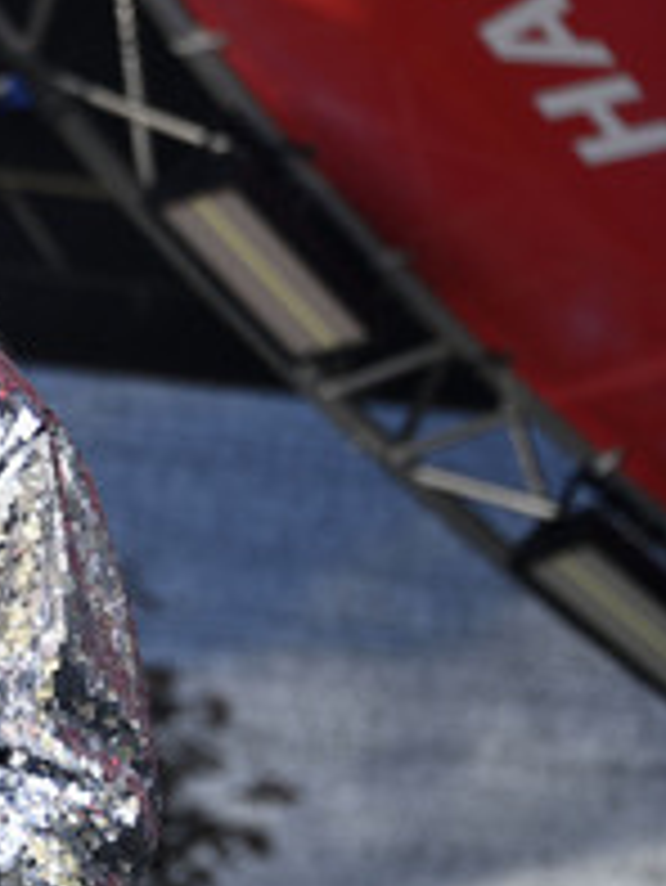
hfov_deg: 5.5
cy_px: 504
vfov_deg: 7.4
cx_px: -209
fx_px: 6868
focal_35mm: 268
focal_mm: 122
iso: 320
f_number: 5.6
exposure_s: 1/320
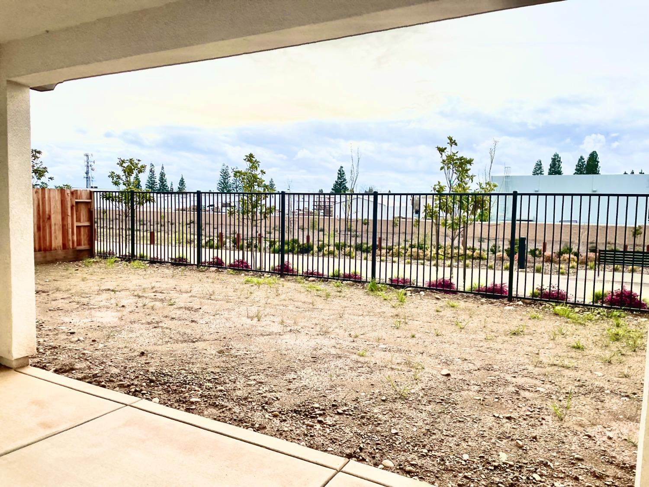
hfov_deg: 67.3
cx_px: 324
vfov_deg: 53.1
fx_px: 487
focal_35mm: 26
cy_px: 244
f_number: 1.6
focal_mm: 4.2
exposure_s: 1/6897
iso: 50
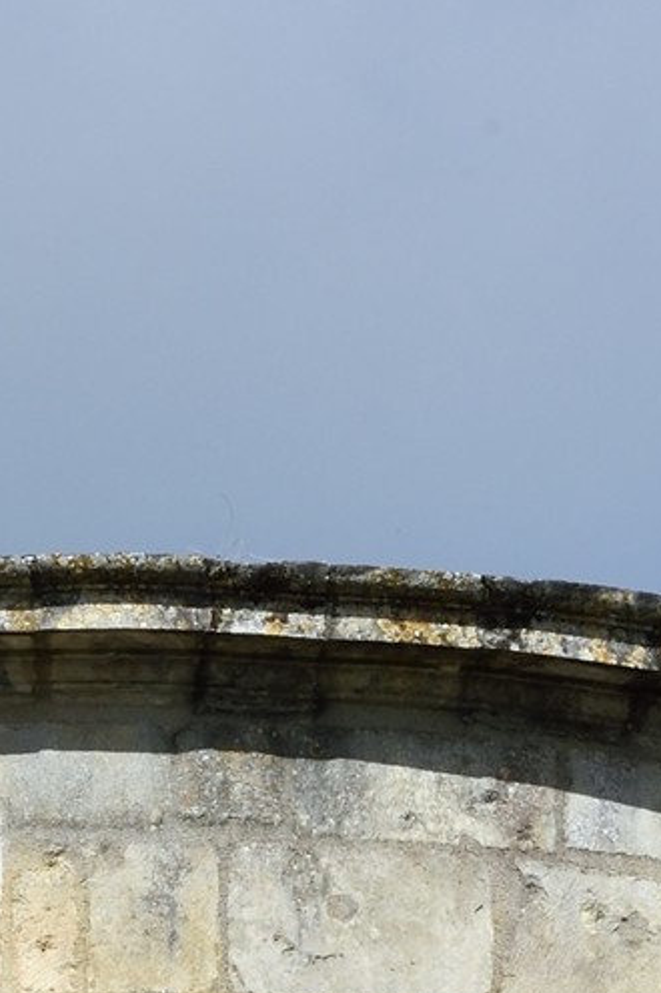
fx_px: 18036
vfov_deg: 3.1
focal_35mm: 654
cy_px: 2176
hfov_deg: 2.1
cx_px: 222
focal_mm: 135
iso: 200
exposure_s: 1/250
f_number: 16
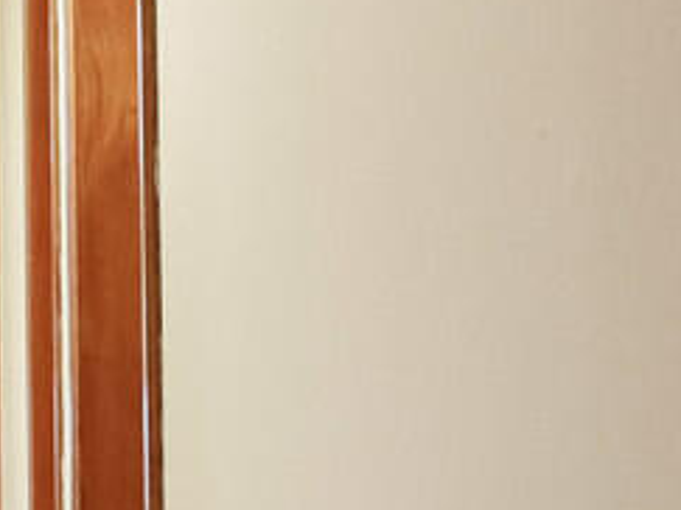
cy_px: 207
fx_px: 1160
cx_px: -659
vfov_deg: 24.8
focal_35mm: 59
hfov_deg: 19.5
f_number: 4
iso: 3200
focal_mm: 7
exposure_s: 1/40
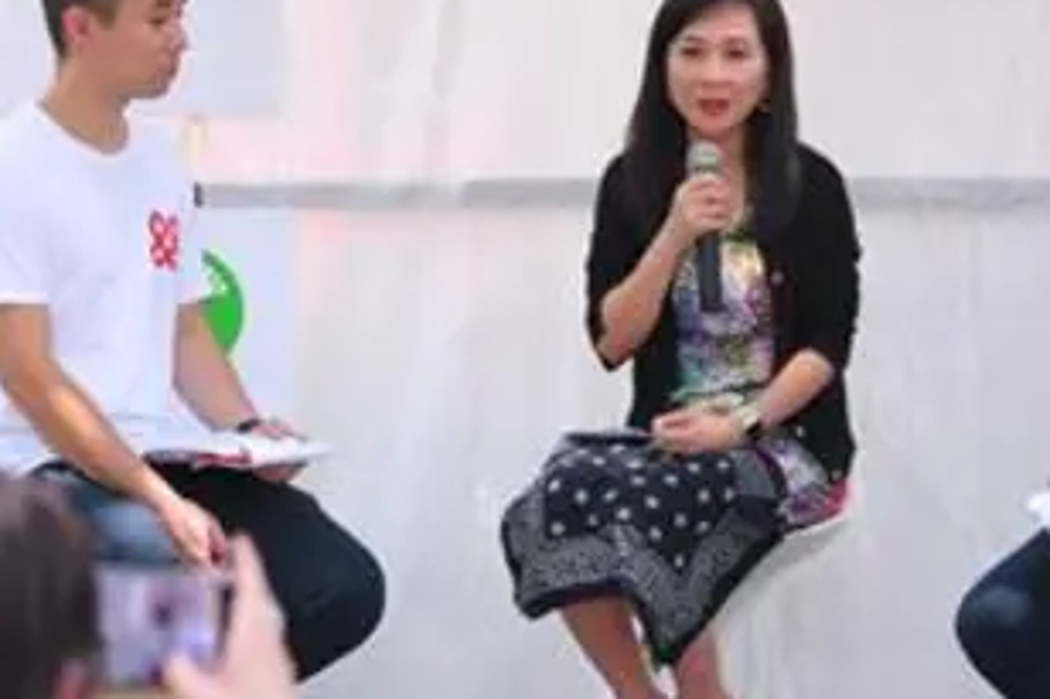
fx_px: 5538
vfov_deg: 7.2
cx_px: 682
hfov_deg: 10.8
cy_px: 303
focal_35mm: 190
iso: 200
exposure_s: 1/200
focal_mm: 75
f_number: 2.8
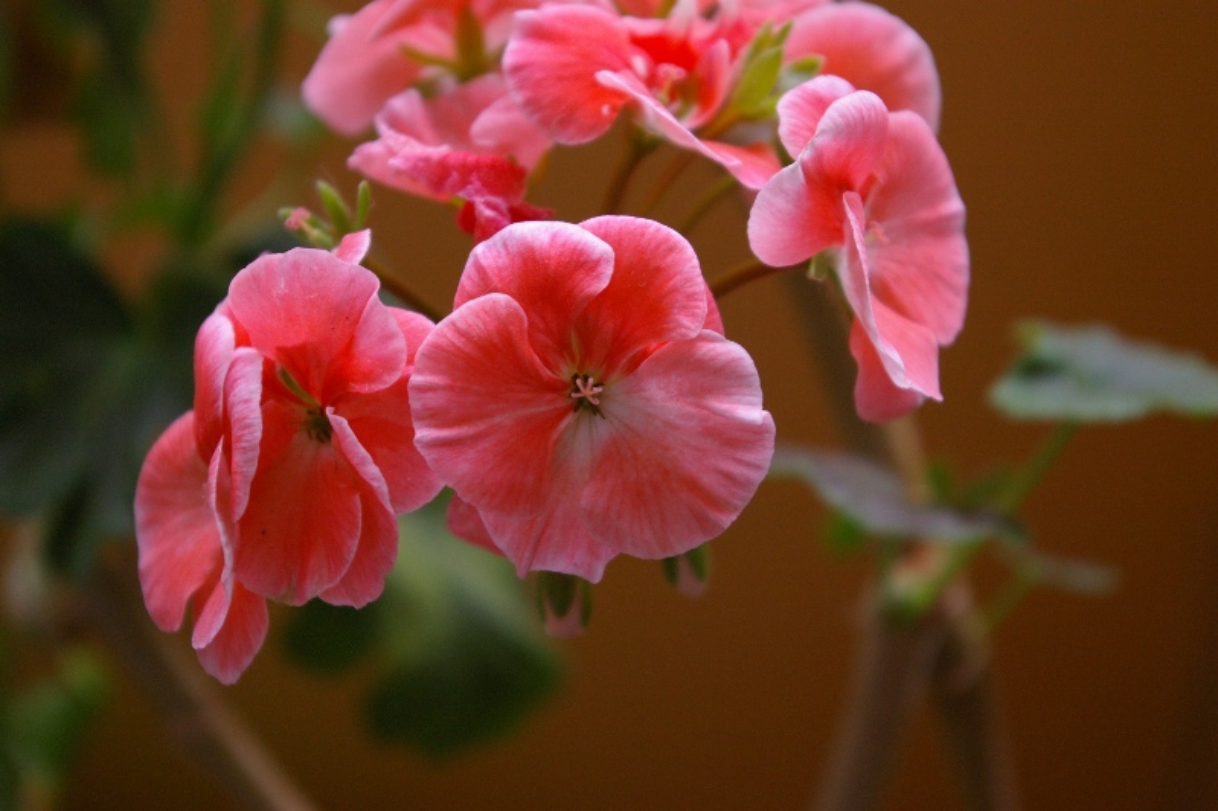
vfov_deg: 20.1
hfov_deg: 29.9
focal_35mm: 68
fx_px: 2283
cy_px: 406
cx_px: 609
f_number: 6.7
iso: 800
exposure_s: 1/90
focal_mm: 45
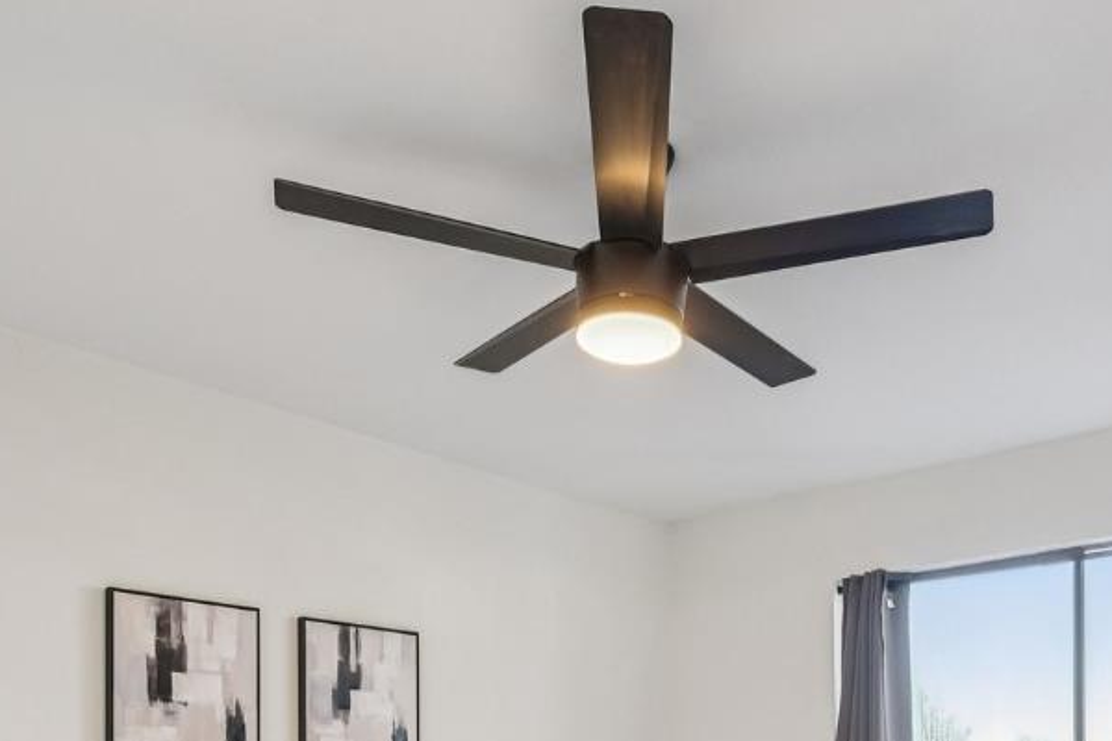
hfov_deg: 54.3
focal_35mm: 35
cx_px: 630
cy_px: 790
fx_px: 1081
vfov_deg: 33.6
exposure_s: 1/20
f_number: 8
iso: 640
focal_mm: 14
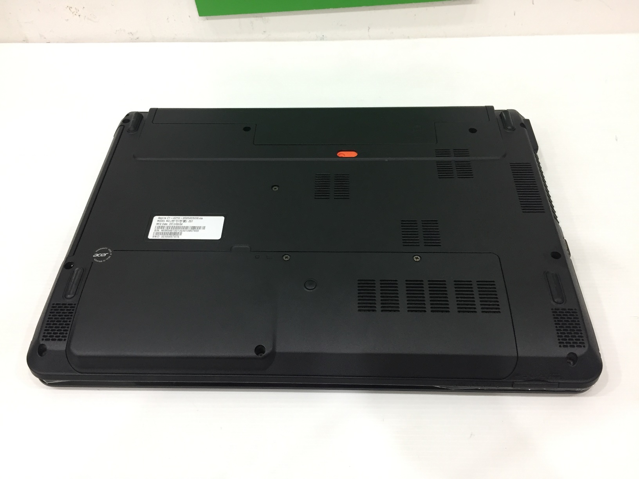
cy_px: 240
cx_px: 320
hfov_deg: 61.7
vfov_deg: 48.2
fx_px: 535
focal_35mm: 29
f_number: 2.2
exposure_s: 1/33
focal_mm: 4.15
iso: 125
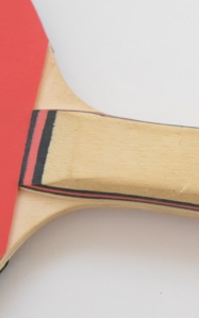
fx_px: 1562
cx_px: 201
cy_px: 149
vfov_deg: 11.6
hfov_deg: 7.3
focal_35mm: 180
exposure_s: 1/125
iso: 1600
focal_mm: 55
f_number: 5.6
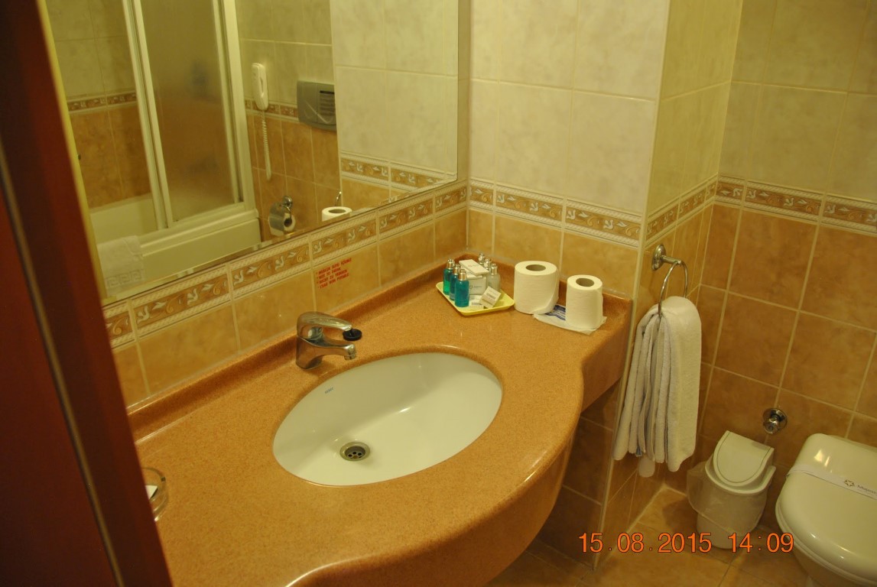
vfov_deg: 48.1
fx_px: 659
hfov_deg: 67.3
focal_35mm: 27
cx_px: 438
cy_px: 294
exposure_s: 1/13
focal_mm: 18
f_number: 3.5
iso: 400
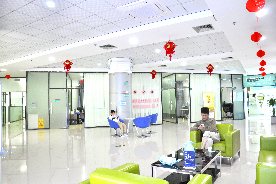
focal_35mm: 27
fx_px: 207
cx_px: 138
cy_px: 92
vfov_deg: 47.8
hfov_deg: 67.4
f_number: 3.5
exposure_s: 1/125
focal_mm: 18
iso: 1250
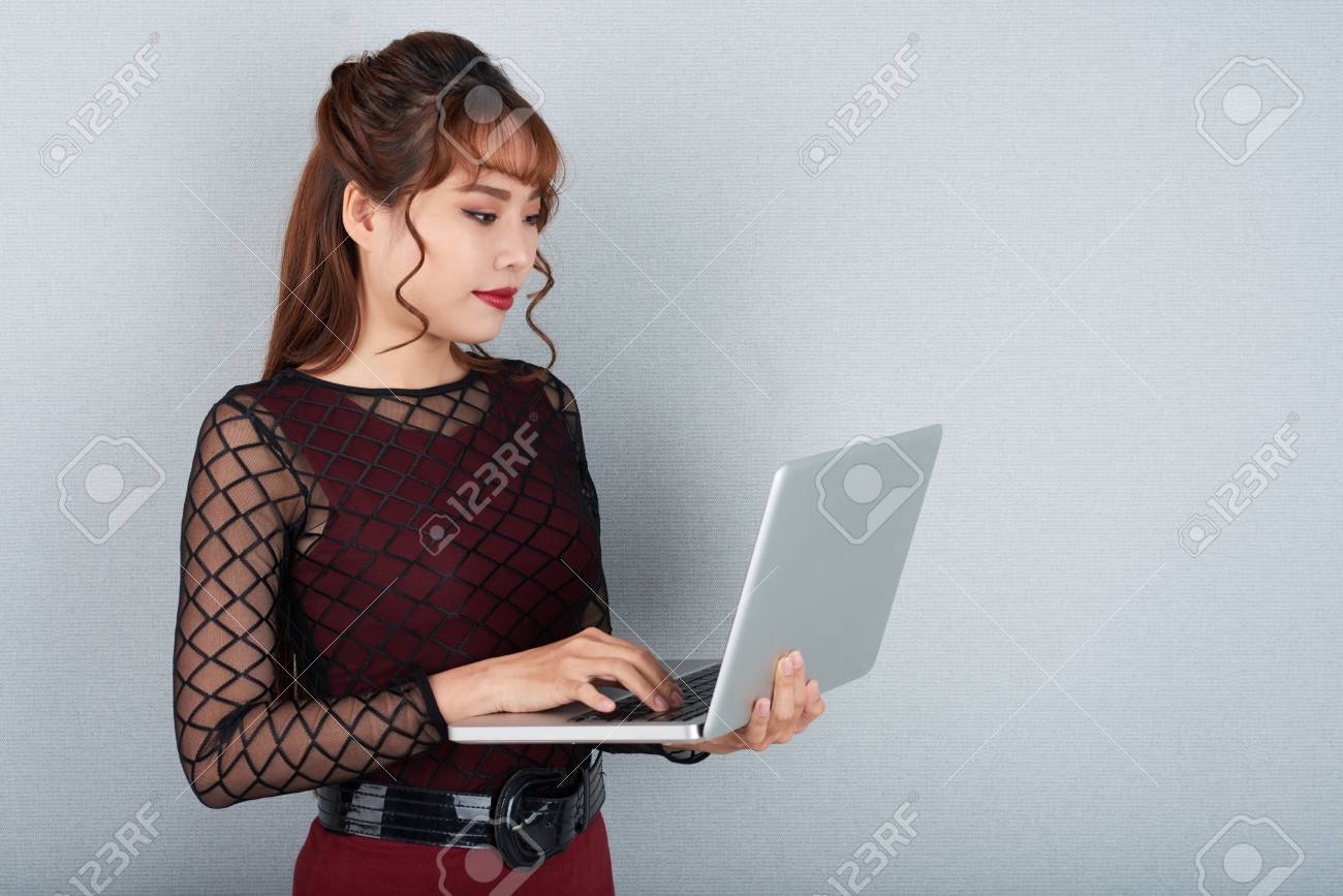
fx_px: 3171
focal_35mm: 85
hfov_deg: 23.9
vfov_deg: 16.1
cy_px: 448
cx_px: 672
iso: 280
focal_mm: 85
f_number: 5.6
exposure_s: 1/250
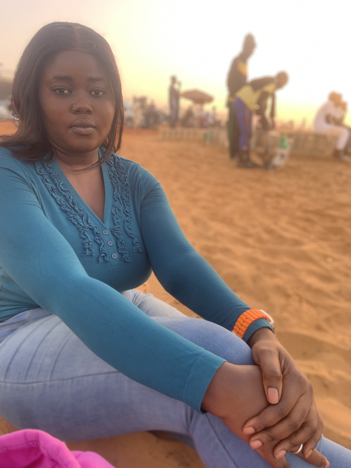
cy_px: 234
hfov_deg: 53.1
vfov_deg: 67.3
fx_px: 352
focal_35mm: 26
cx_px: 176
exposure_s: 1/96
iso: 100
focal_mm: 4.25
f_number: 1.8
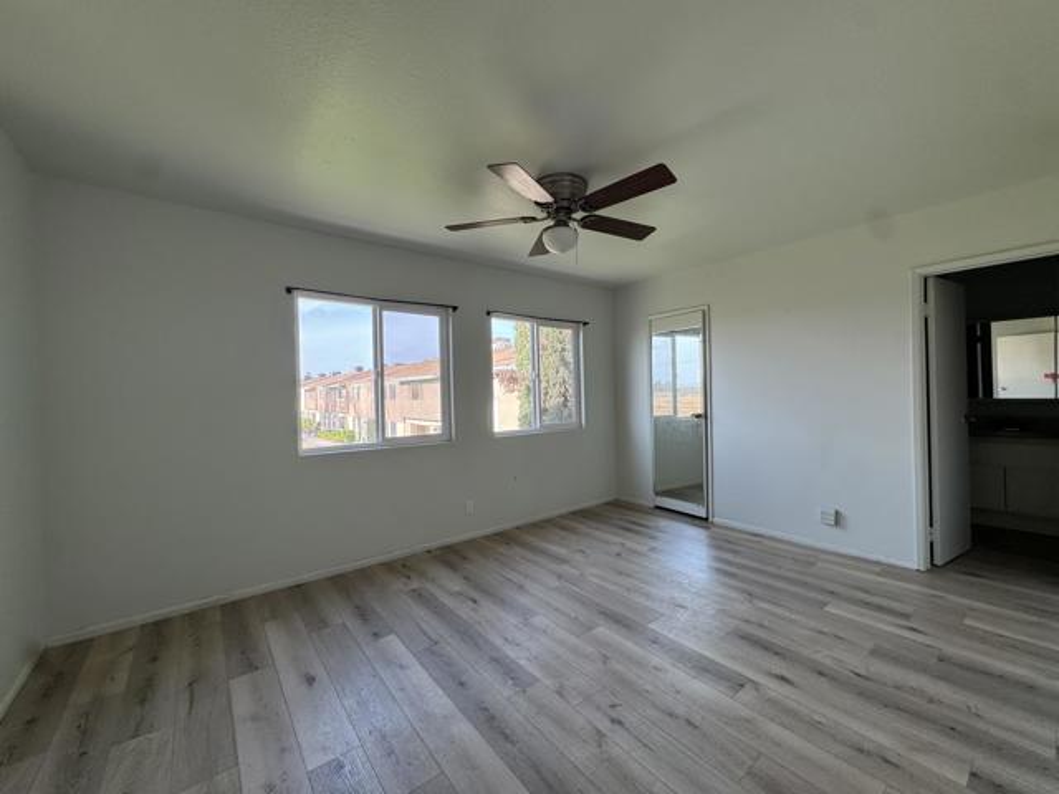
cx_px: 530
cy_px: 397
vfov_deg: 85.7
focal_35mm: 14
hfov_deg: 102.1
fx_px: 428
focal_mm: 2.22
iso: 40
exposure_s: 1/99
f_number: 2.2
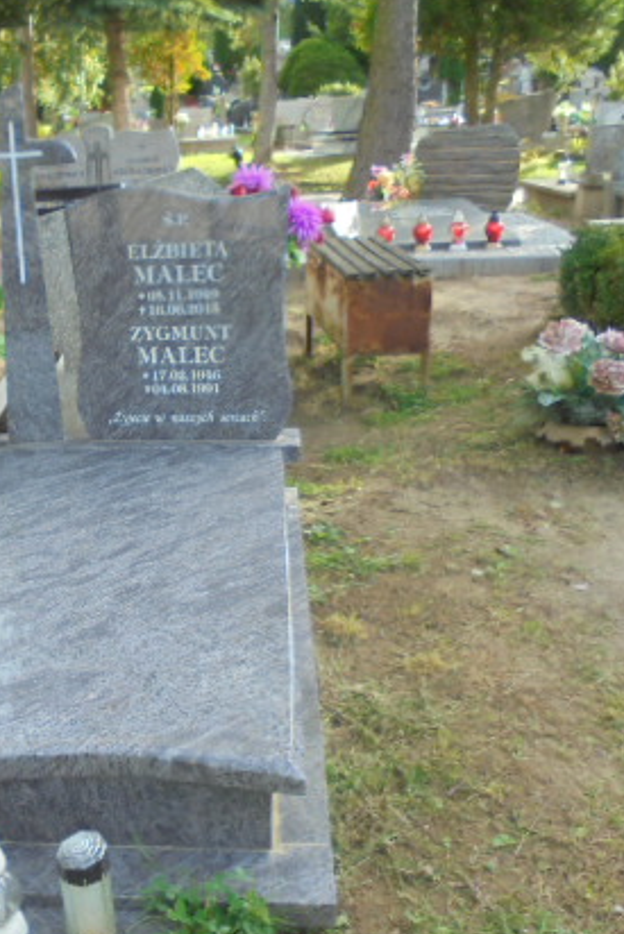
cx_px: 88
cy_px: 530
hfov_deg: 30.8
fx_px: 1091
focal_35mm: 42
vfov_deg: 46.3
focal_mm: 4.6
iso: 100
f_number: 3.5
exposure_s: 1/125
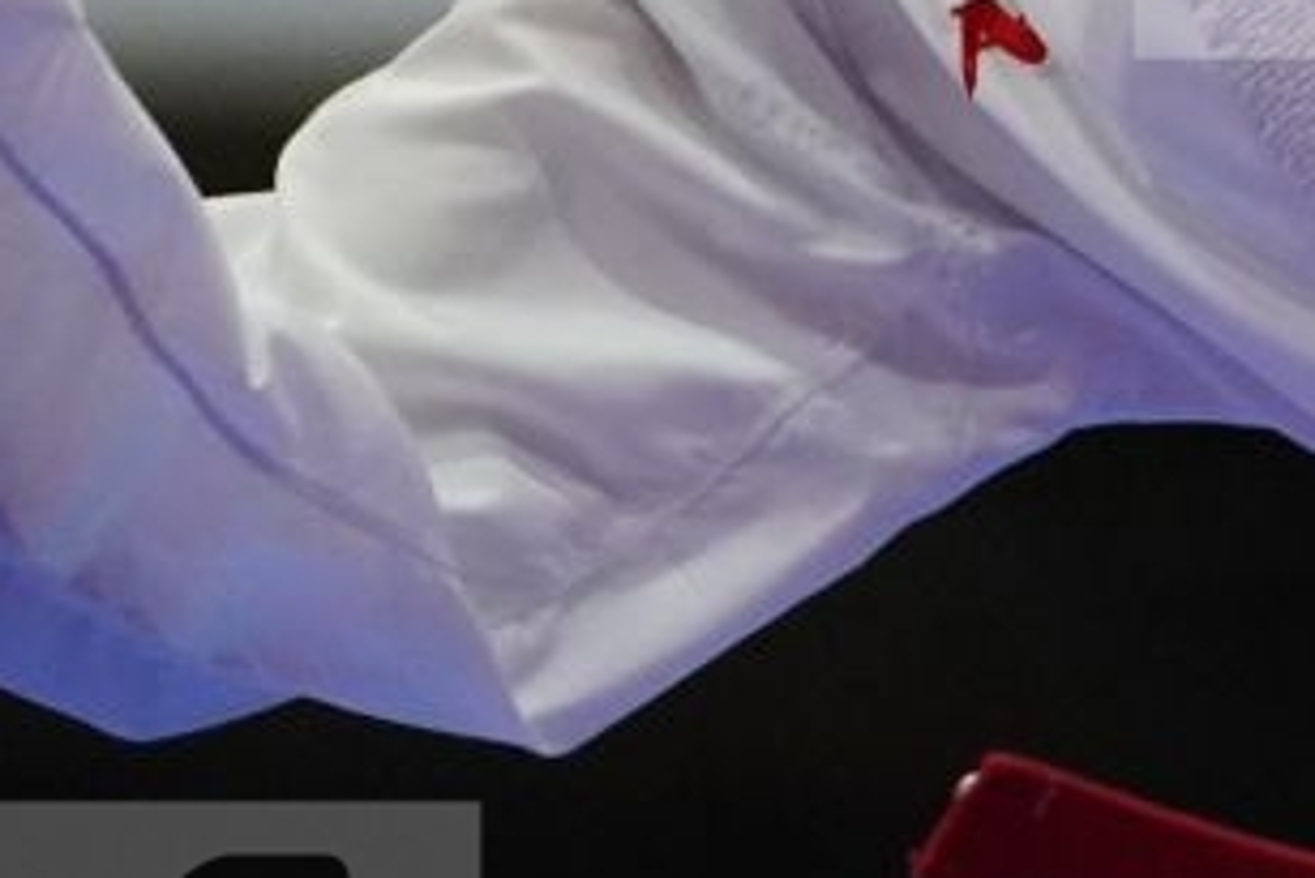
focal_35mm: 1126
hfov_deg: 1.8
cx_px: 2986
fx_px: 41148
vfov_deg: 1.2
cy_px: -330
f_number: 2.8
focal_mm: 192
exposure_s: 1/1000
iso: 2500
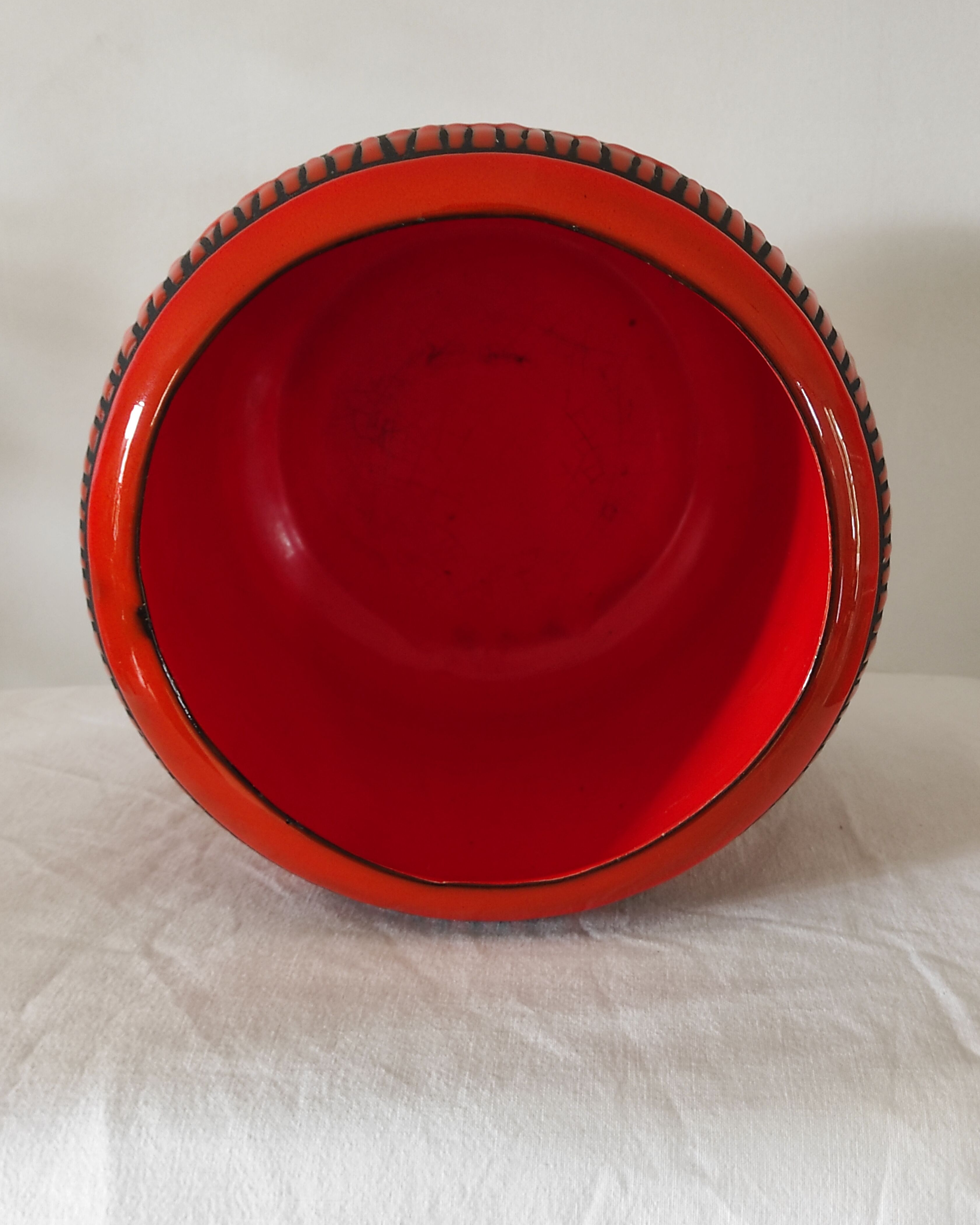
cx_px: 498
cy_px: 572
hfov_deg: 53.2
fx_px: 979
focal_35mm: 27
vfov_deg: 64.0
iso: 691
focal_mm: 5.43
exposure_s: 1/33
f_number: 1.89
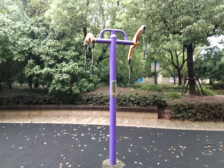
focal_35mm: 31
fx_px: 201
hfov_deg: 58.4
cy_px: 84
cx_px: 112
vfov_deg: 45.4
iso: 320
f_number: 2.2
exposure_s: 1/33.3
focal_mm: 3.69
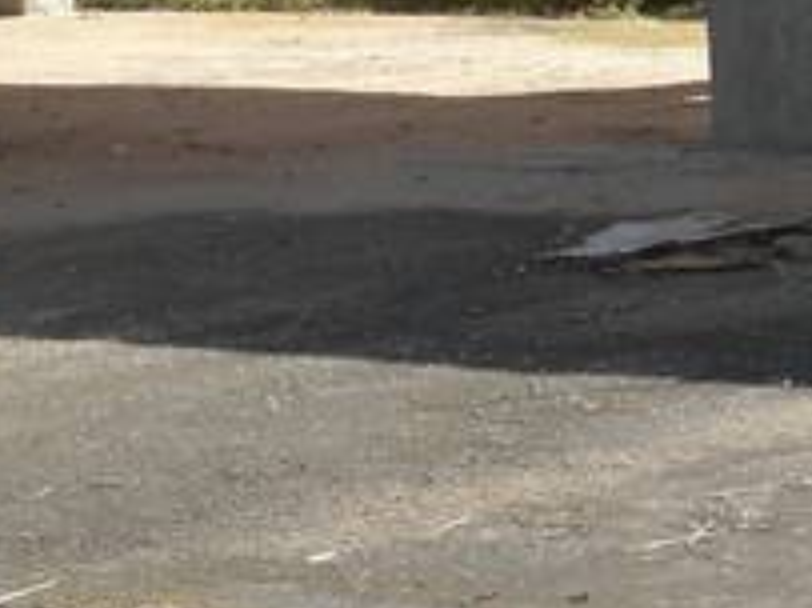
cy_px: -576
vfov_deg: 5.9
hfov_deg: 8.0
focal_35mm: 248
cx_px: 268
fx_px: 5814
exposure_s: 1/400
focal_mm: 11.2
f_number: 4.2
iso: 80
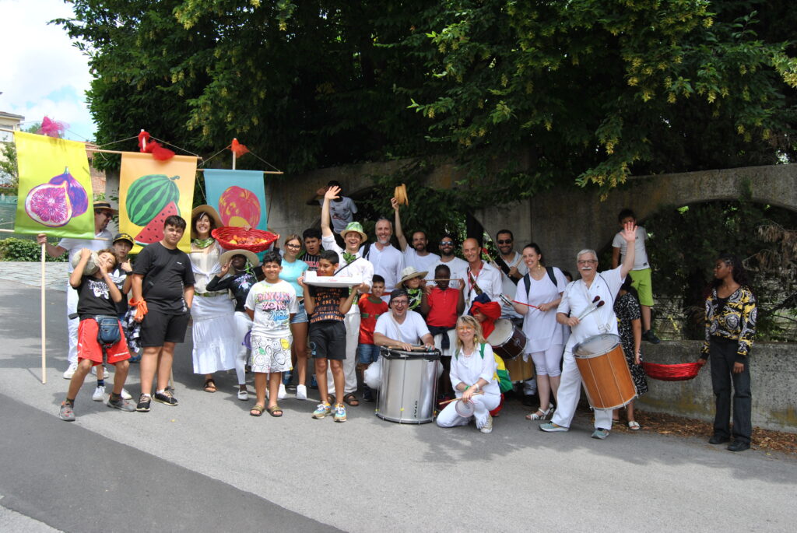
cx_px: 398
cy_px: 266
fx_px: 731
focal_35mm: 33
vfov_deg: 40.1
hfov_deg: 57.2
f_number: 7.1
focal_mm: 22
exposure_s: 1/200
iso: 100
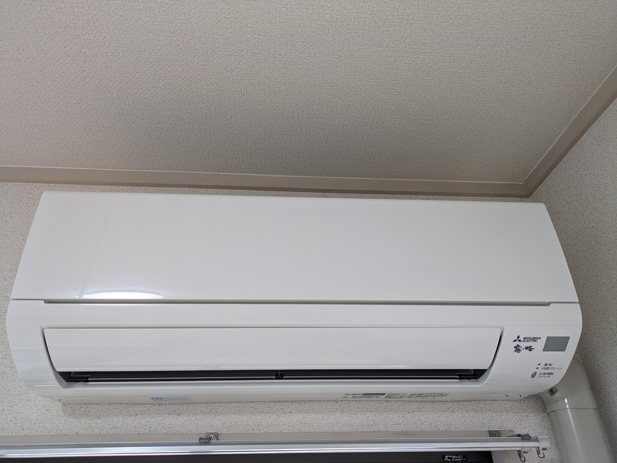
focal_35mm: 25
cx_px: 308
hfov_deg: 69.4
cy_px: 232
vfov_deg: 54.9
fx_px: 446
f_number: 1.89
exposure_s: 1/33.3
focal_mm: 5.43
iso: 66
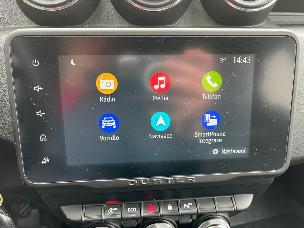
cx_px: 152
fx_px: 228
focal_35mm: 26
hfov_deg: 67.3
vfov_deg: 53.1
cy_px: 114
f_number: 1.6
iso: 125
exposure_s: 1/96
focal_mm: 5.1
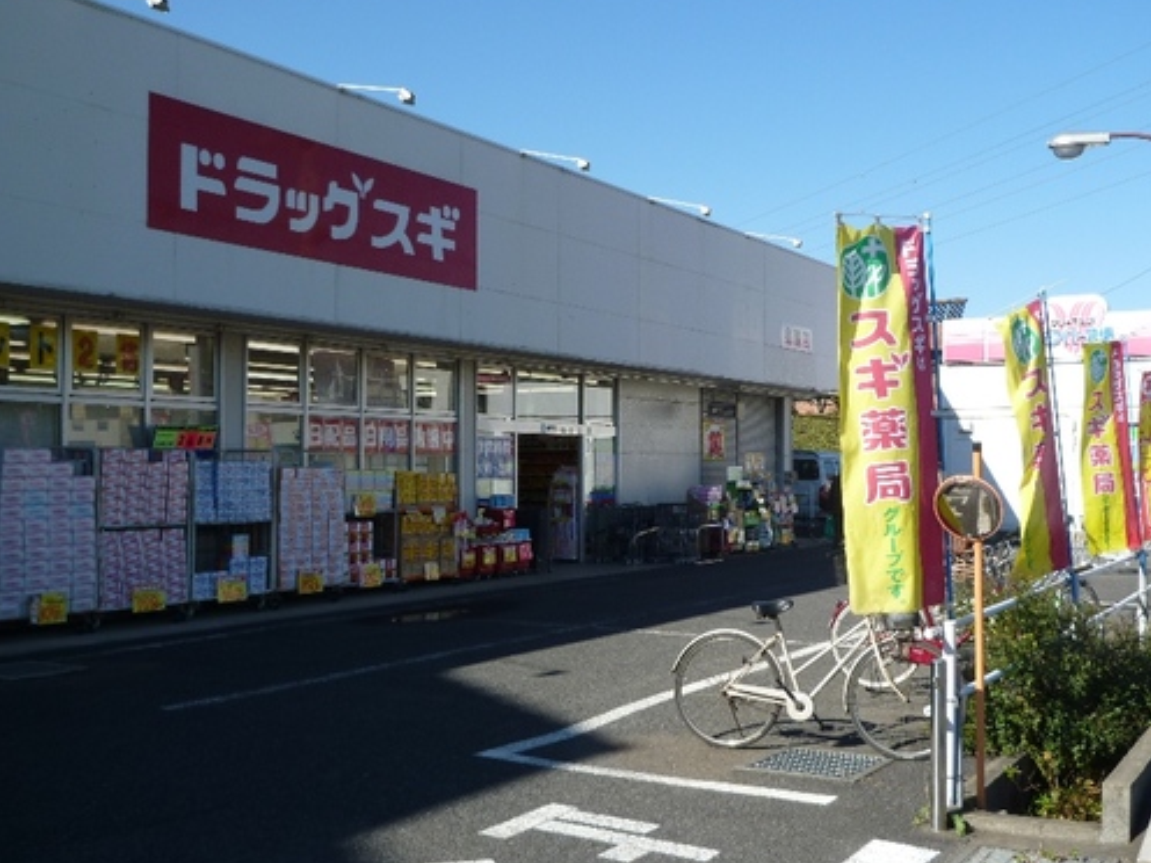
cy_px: 448
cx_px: 668
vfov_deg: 36.0
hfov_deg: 46.6
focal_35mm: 40
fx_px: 1330
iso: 80
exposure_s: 1/500
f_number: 4
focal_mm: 5.5
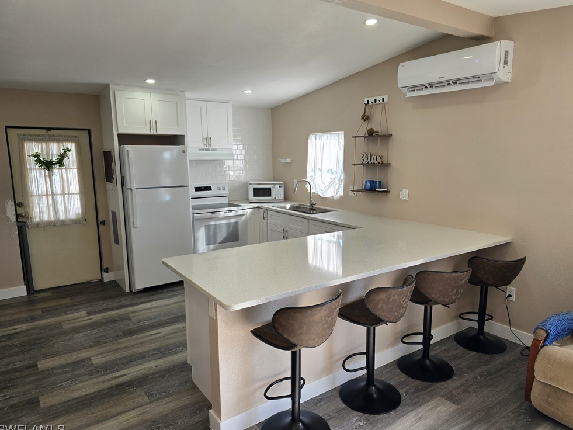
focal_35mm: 24
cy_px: 219
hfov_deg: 71.6
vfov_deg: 56.8
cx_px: 293
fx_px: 397
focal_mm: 6.3
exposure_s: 1/120
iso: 25
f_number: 1.7
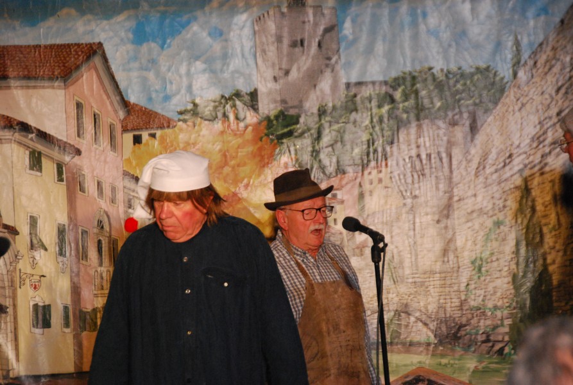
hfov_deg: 11.4
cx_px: 286
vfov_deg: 7.7
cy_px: 192
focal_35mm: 180
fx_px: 2872
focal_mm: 120
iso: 1600
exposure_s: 1/80
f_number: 5.6
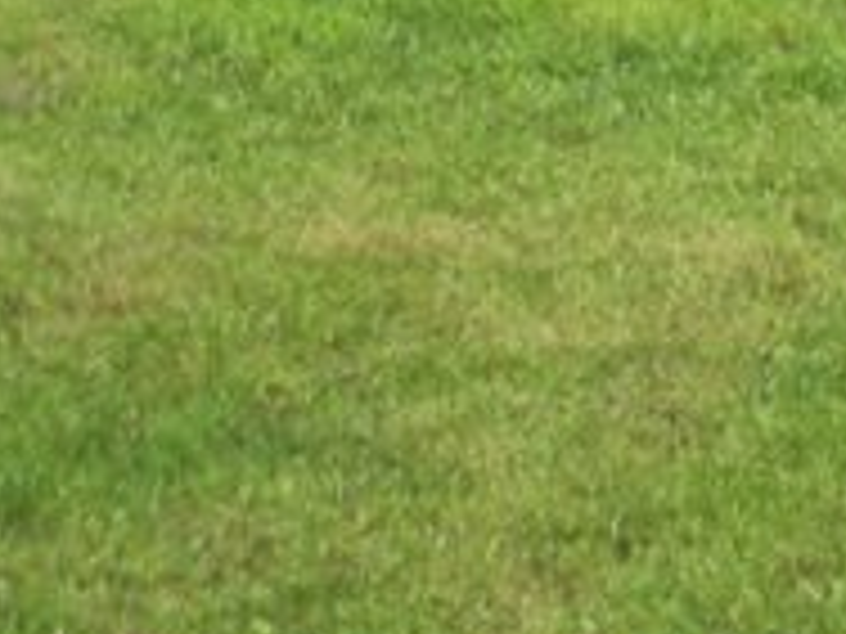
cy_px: -728
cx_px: 2178
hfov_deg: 9.5
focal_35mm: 179
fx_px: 4375
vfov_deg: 7.9
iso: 100
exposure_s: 1/160
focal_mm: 5
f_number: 7.6
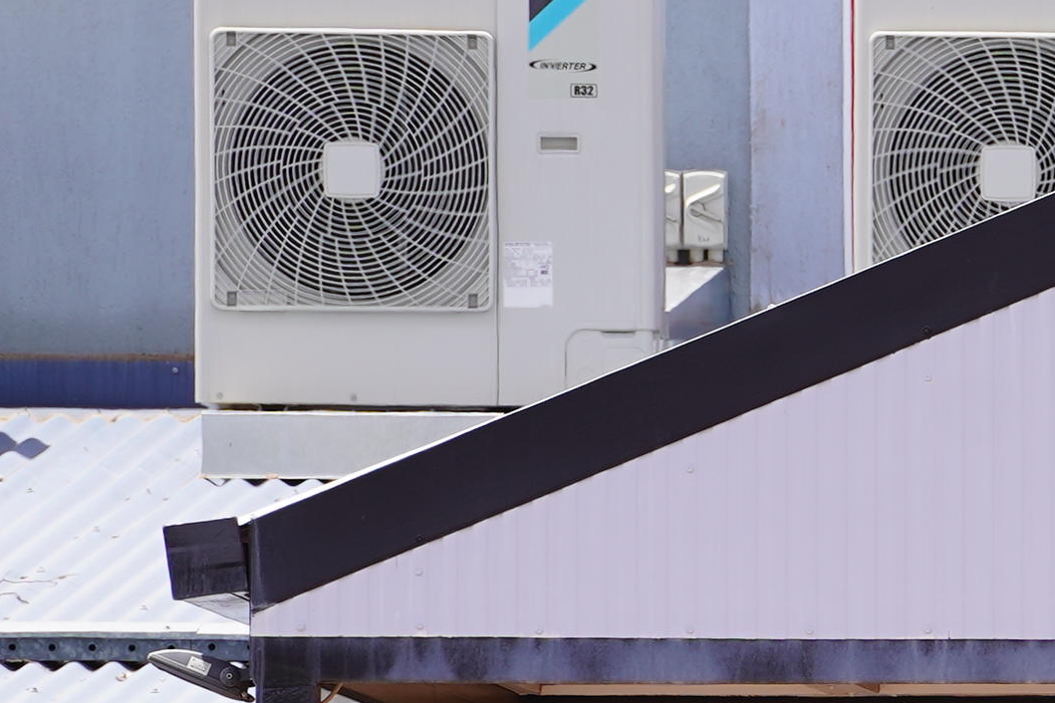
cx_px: 1904
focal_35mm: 944
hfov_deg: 2.2
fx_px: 27662
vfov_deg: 1.5
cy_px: 1023
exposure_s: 1/320
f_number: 5.6
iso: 100
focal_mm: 200
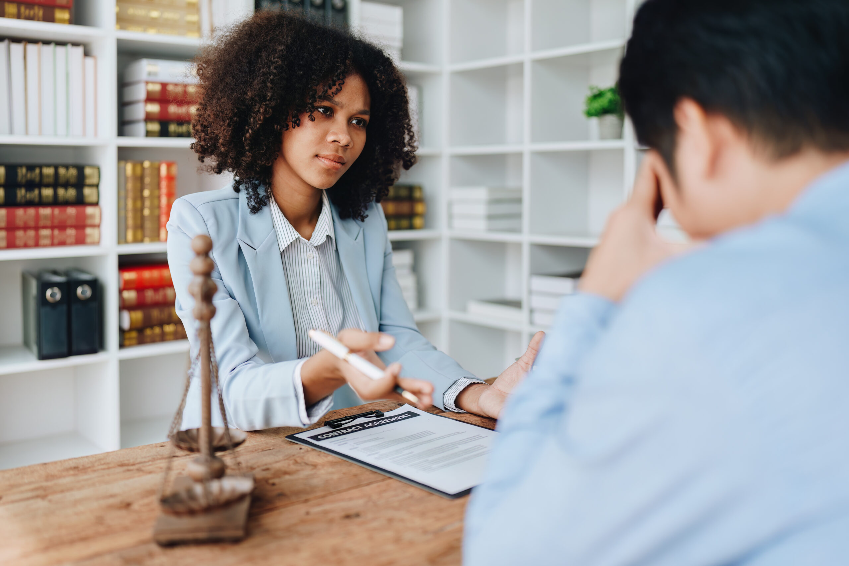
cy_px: 283
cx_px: 424
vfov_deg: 37.9
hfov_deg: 54.4
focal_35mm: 35
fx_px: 825
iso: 100
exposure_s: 1/1000
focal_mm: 35
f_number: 1.4
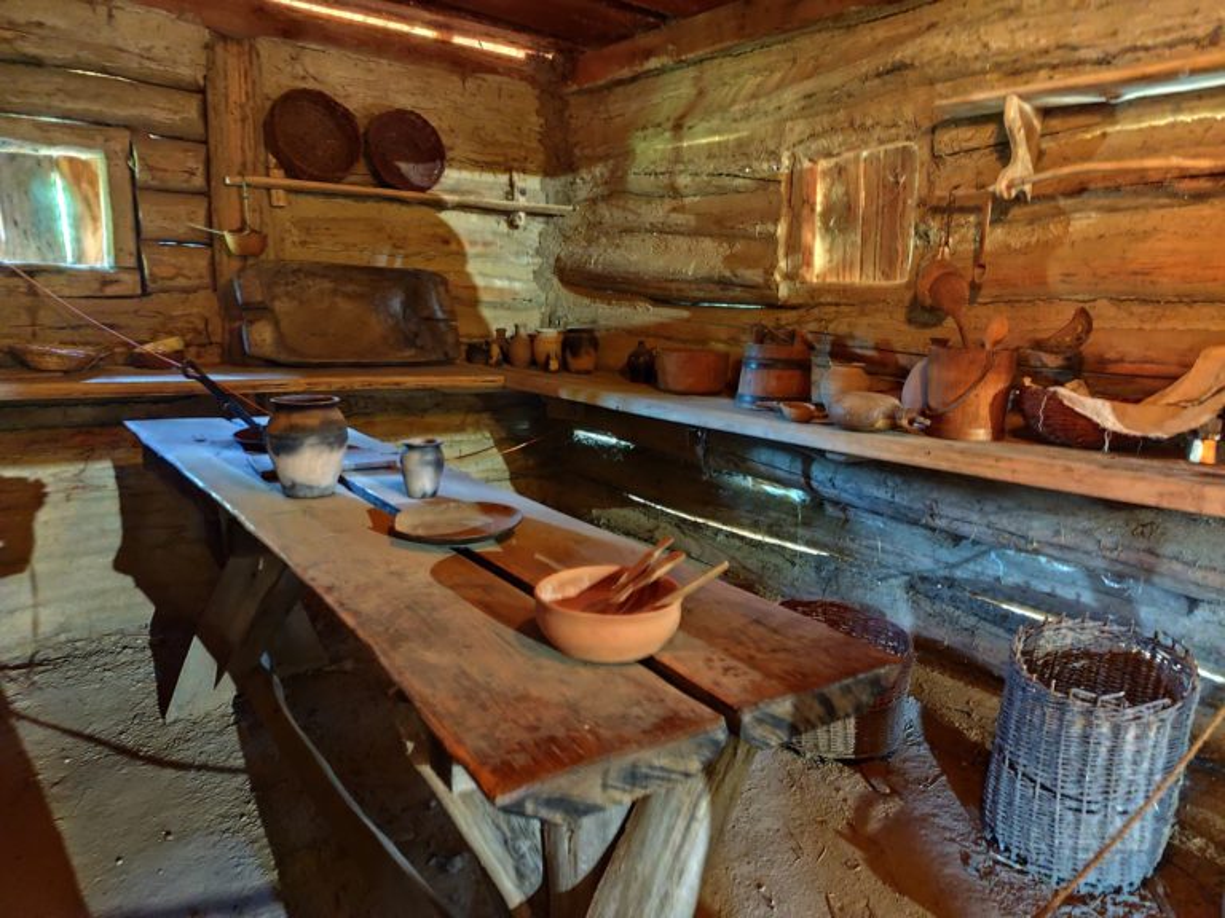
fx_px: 814
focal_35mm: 23
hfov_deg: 73.9
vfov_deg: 58.9
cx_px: 612
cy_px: 459
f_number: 1.65
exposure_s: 1/8.33
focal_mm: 6.19
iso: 8000
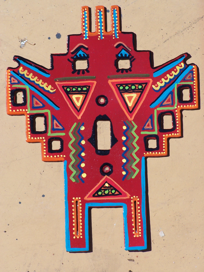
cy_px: 136
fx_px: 1485
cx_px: 102
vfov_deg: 10.5
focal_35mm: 189
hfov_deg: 7.9
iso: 80
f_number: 4.5
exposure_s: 1/750
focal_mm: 31.3
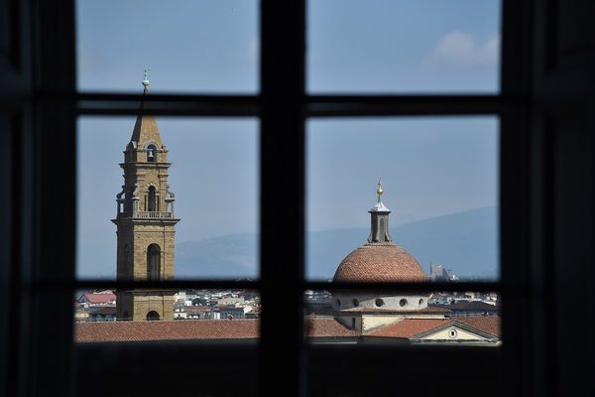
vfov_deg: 11.4
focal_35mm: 120
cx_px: 298
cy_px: 198
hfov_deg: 17.1
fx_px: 1983
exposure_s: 1/4000
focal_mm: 120
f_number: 4
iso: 280
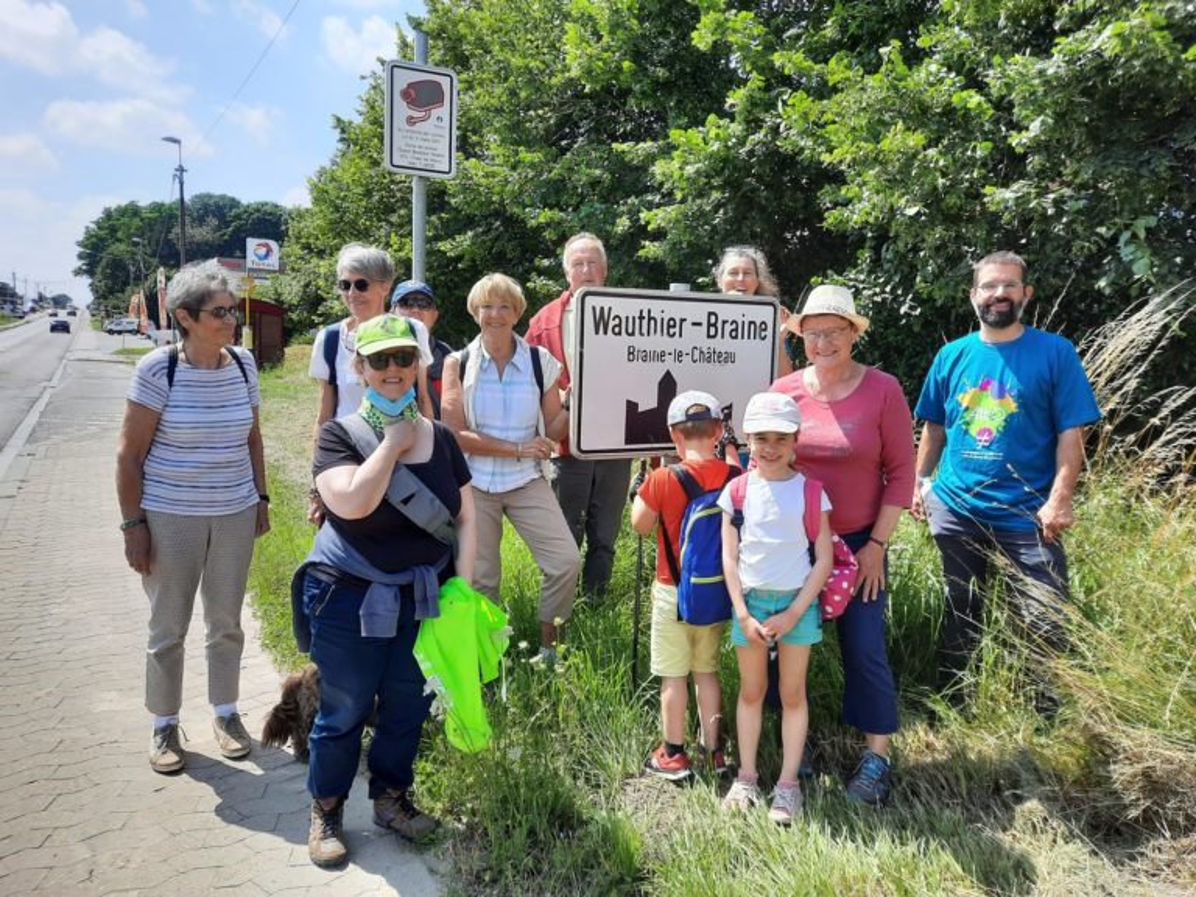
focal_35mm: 25
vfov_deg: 54.9
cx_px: 598
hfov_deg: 69.4
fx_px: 864
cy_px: 448
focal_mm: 4.6
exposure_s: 1/491
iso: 32
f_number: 2
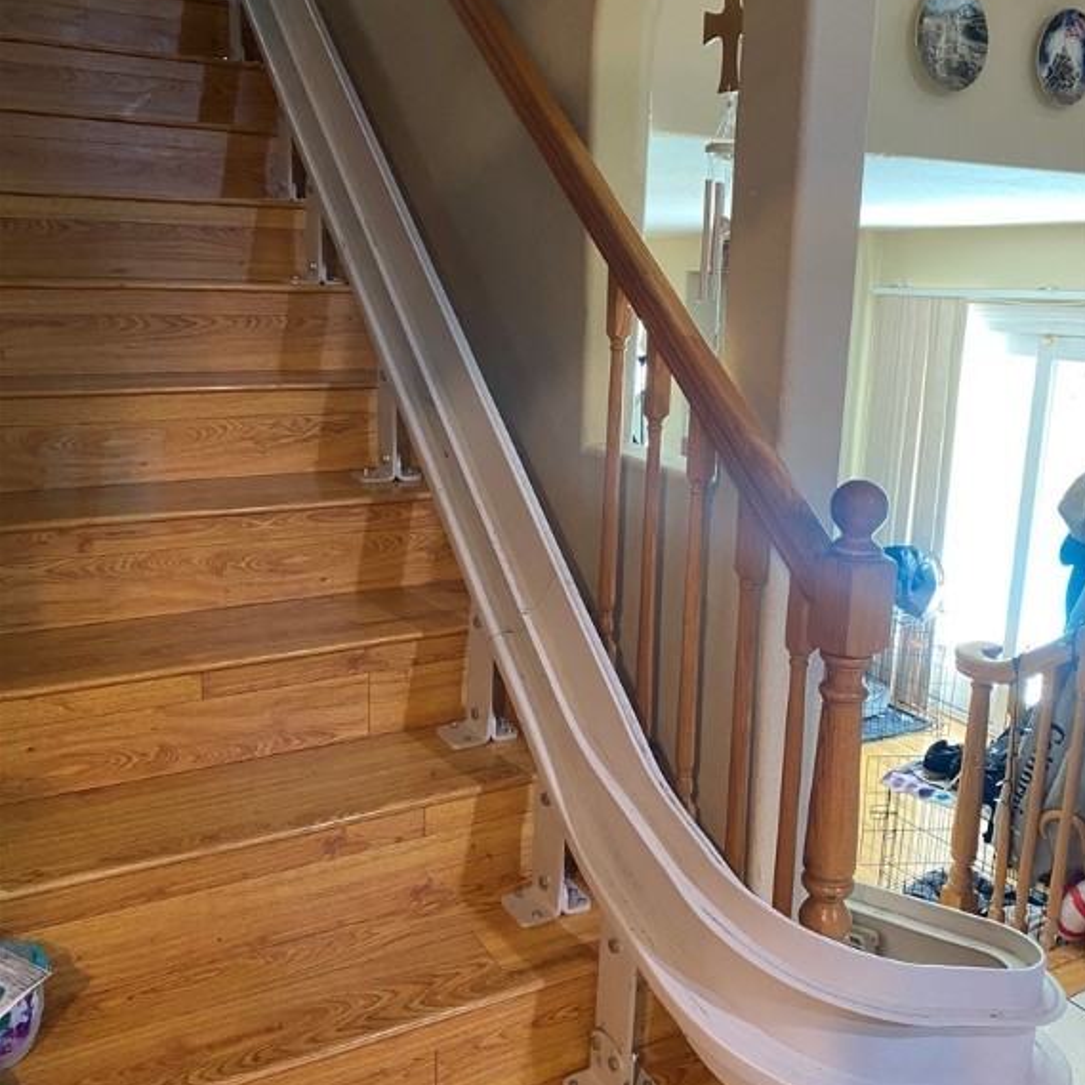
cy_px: 549
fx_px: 1099
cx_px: 547
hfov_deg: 52.5
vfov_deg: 52.5
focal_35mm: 31
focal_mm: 4.25
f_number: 1.8
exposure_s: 1/60
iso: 400
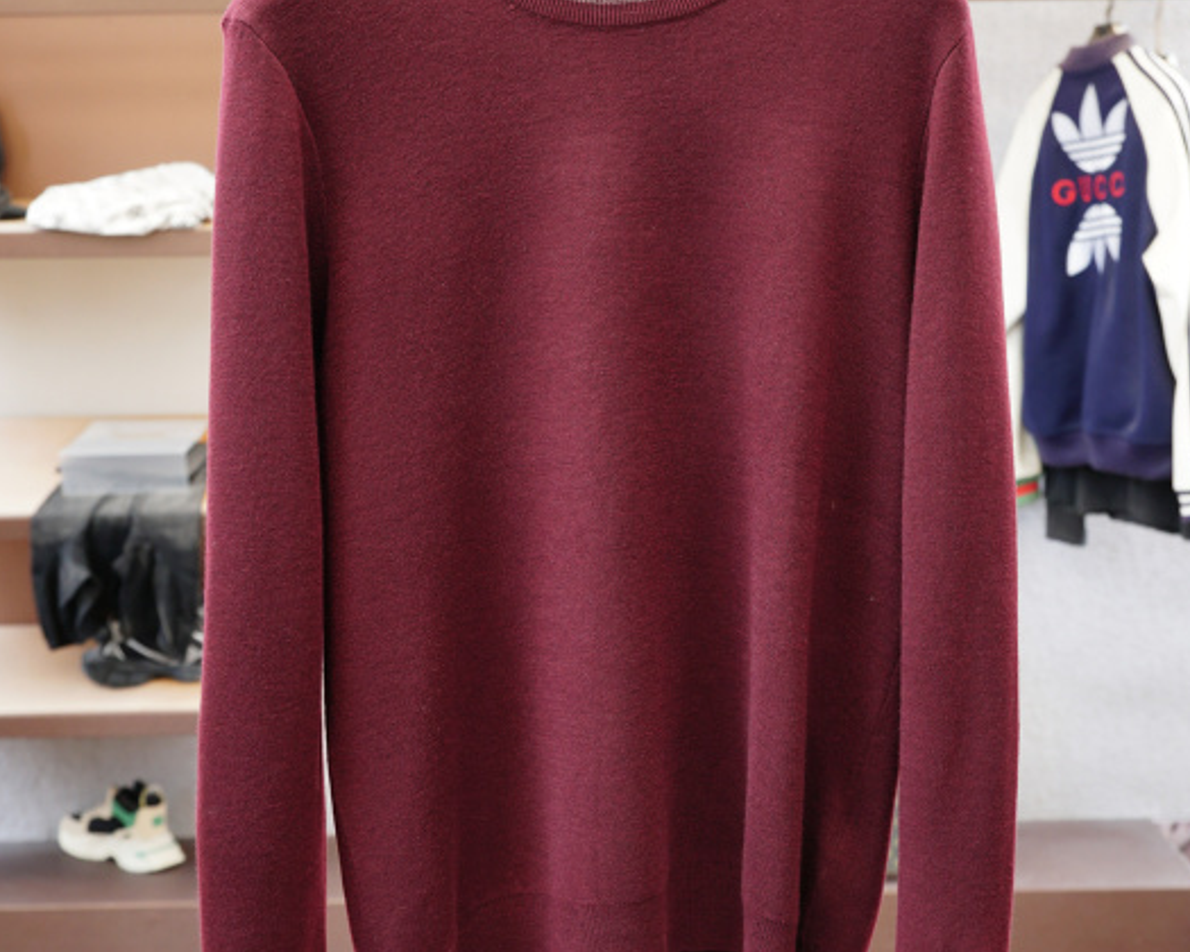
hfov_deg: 31.5
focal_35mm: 60
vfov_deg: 25.4
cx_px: 595
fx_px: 2113
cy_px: 462
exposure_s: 1/125
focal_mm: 28
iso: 320
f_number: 4
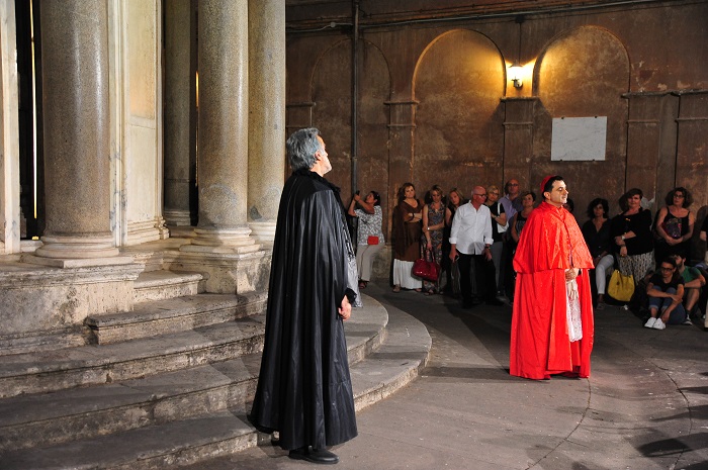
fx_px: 904
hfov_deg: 42.8
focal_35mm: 46
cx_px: 354
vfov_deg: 29.2
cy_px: 235
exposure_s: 1/40
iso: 3200
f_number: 4
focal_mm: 46
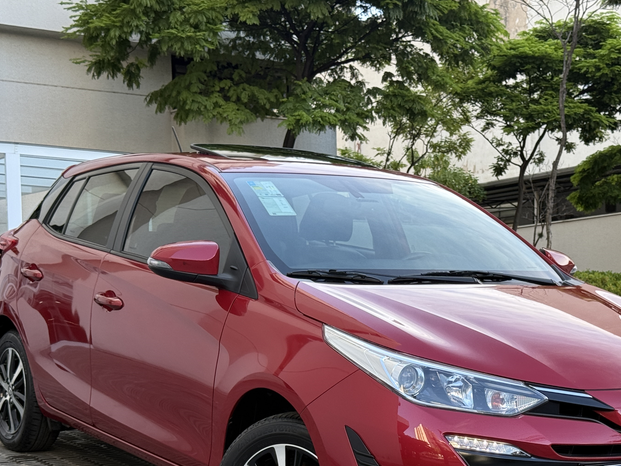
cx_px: 405
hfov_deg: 26.9
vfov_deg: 20.3
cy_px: 349
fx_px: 1292
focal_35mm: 72
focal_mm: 6.76
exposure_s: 1/297
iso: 64
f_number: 1.78
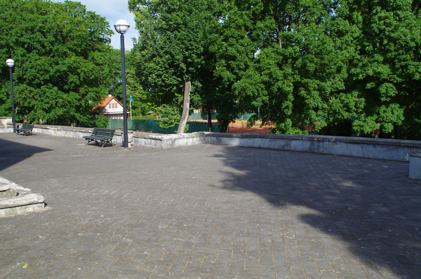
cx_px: 210
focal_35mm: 36
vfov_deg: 36.7
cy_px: 140
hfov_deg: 53.2
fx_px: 420
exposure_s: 1/125
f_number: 11
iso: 160
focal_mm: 24
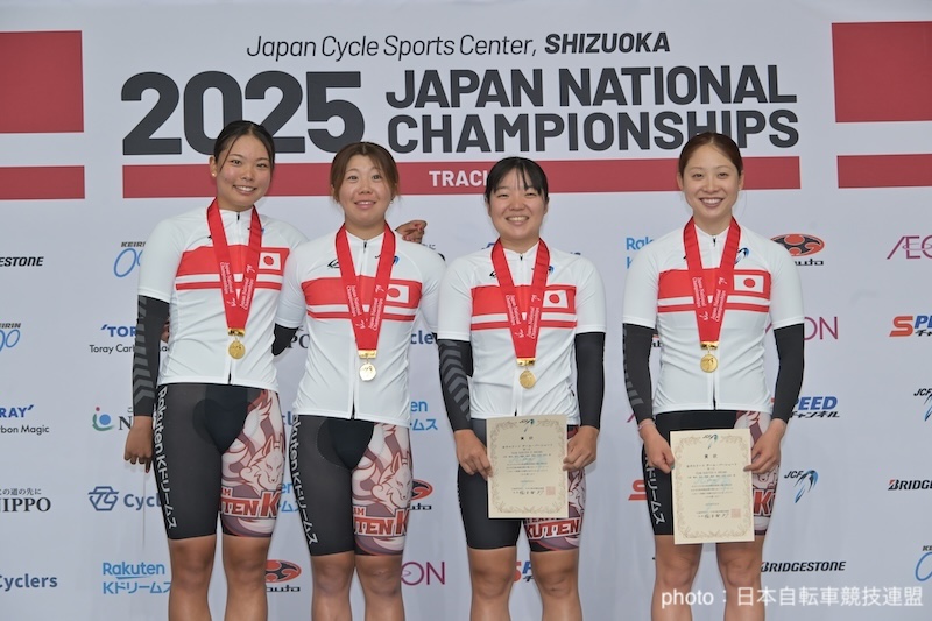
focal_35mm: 105
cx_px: 466
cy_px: 310
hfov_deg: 19.5
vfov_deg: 13.0
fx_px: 2718
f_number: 8
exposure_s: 1/160
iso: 1000
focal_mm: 105
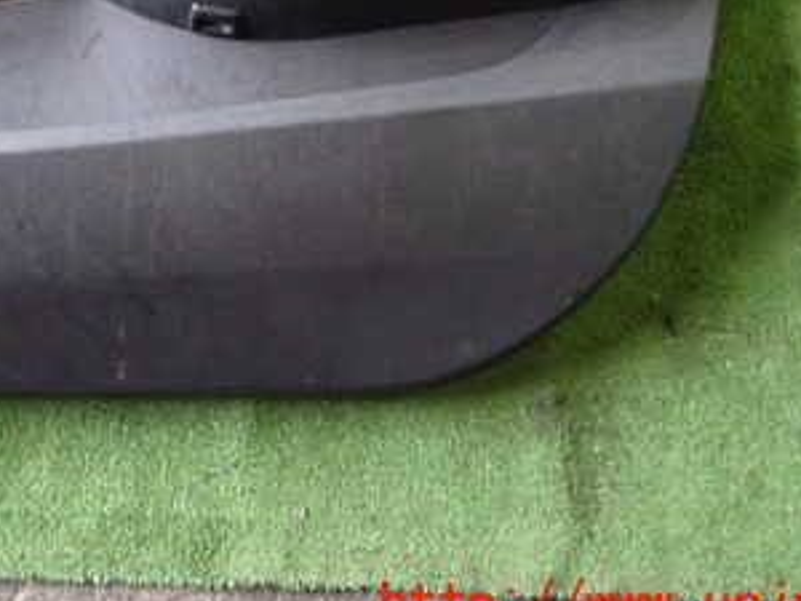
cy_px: 40
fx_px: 1296
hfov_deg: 33.5
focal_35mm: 56
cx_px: 182
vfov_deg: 25.2
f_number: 2.2
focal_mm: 5.05
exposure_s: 1/30
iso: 800
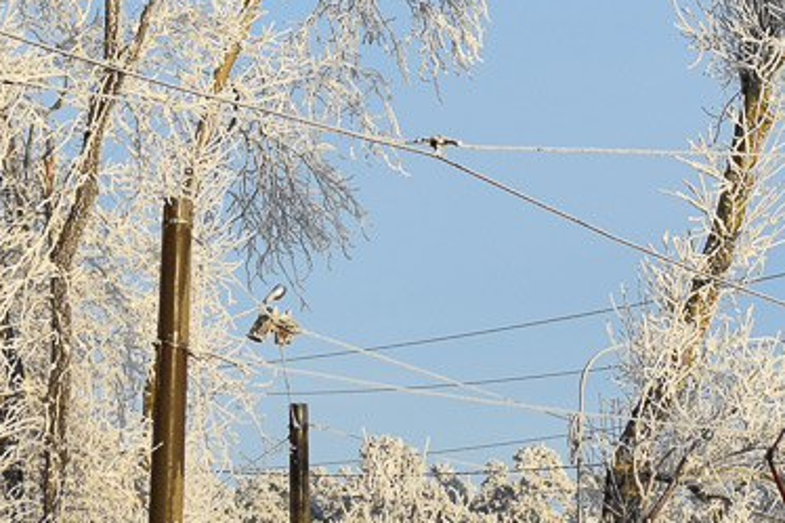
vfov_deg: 8.9
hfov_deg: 13.2
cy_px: 363
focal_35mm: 154
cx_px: 699
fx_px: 3356
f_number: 5
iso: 200
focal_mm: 32
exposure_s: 1/1000
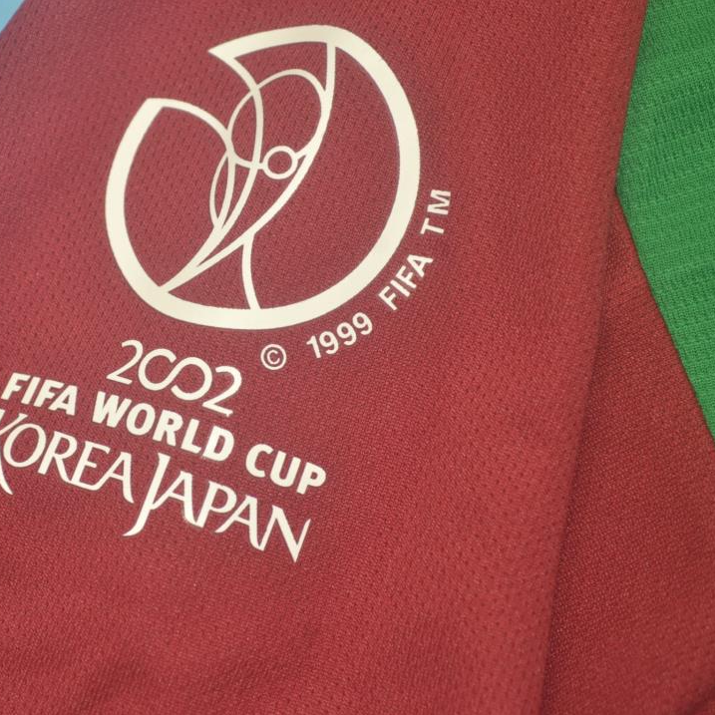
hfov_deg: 16.4
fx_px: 2469
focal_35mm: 106
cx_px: 236
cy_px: 358
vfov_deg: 16.5
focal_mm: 55
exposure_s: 1/60
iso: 200
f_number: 5.6
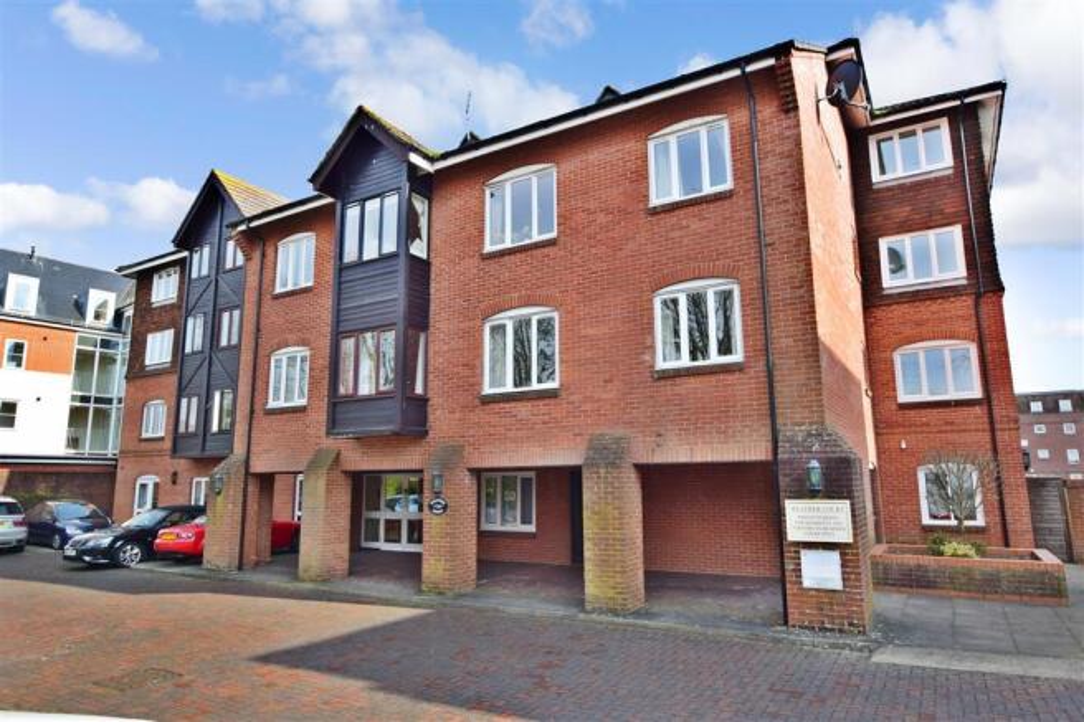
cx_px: 542
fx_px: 632
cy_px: 361
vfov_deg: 59.5
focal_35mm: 21
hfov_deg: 81.2
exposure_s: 1/125
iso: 400
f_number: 11
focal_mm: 14
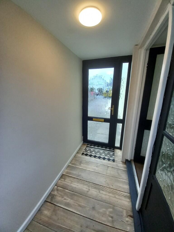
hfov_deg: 89.9
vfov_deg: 106.2
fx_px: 87
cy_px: 116
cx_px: 87
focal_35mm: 13
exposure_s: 1/50
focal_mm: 1.13
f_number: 2.2
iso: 125
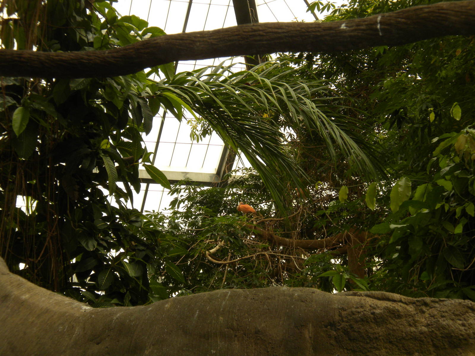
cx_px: 238
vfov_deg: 17.4
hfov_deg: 23.0
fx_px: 1166
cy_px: 178
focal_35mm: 85
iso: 90
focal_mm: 15
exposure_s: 1/118
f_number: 5.1
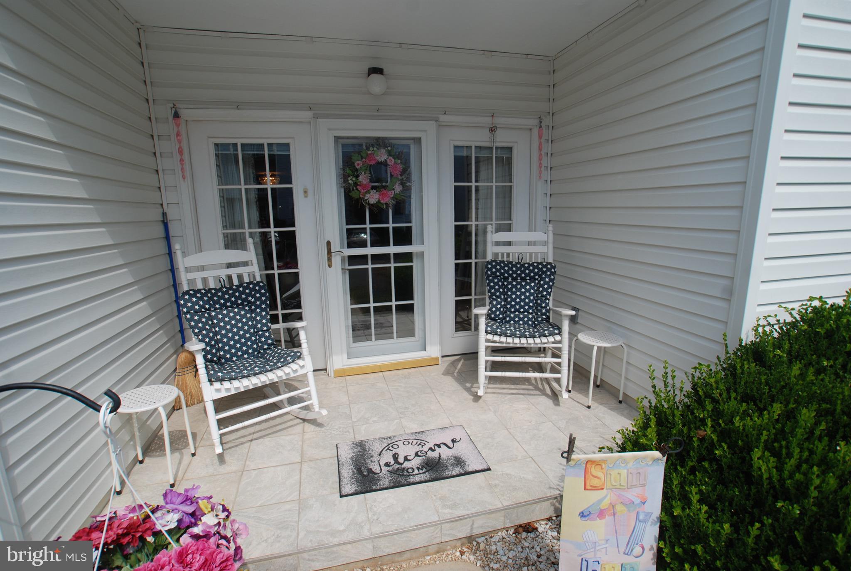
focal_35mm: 16
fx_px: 391
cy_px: 286
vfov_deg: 72.3
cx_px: 426
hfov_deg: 94.9
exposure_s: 1/200
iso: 100
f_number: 7.1
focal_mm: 11
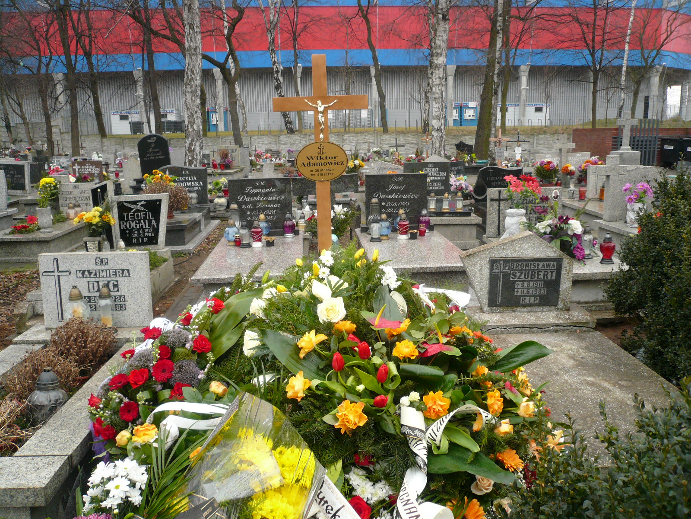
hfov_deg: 63.4
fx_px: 559
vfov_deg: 49.7
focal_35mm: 28
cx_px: 346
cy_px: 260
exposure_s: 1/50
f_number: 2.8
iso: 100
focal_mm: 4.6
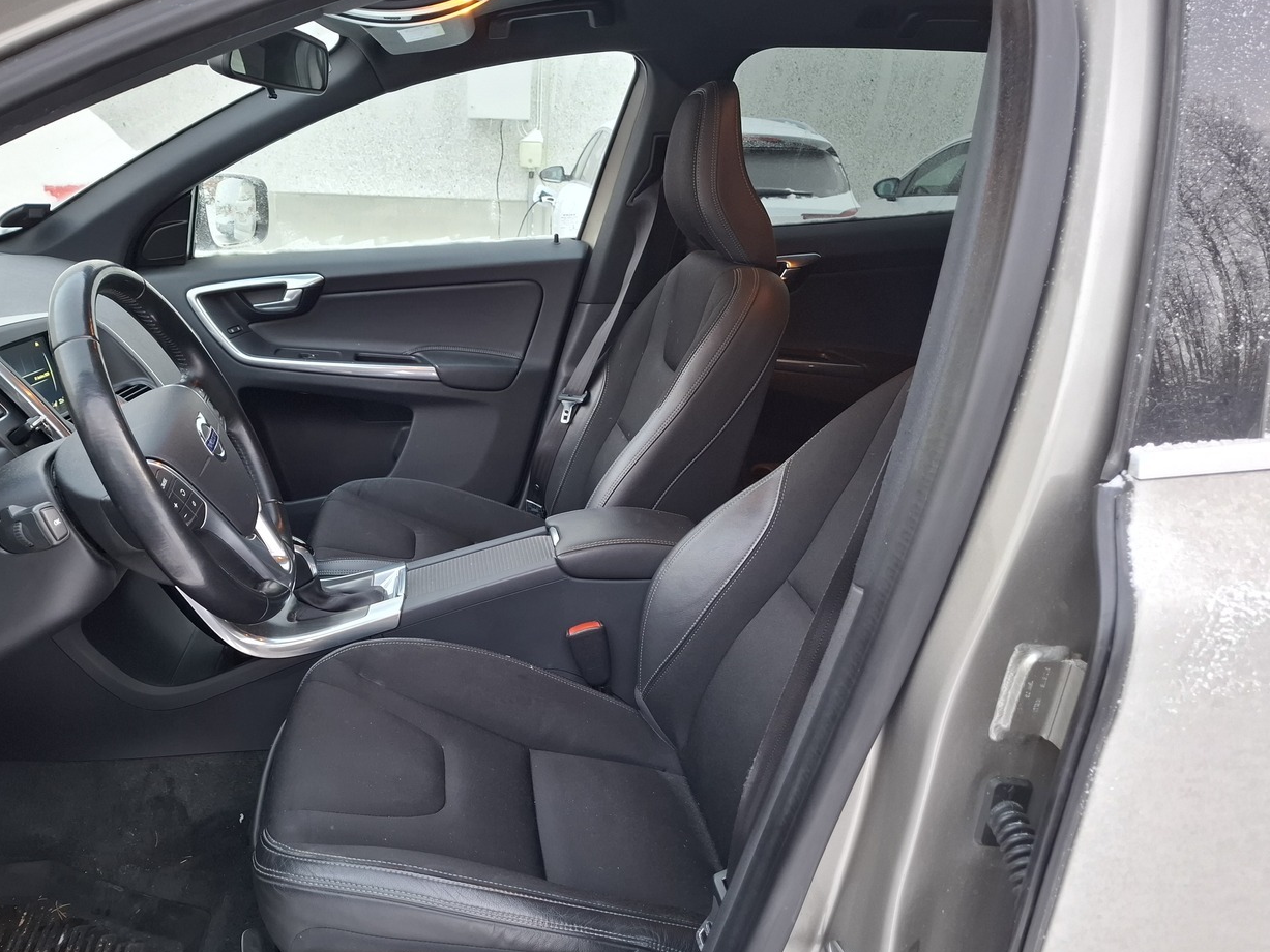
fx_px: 990
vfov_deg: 51.3
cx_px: 526
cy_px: 514
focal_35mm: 27
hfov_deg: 64.9
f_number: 1.8
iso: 320
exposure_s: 1/50
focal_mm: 5.54
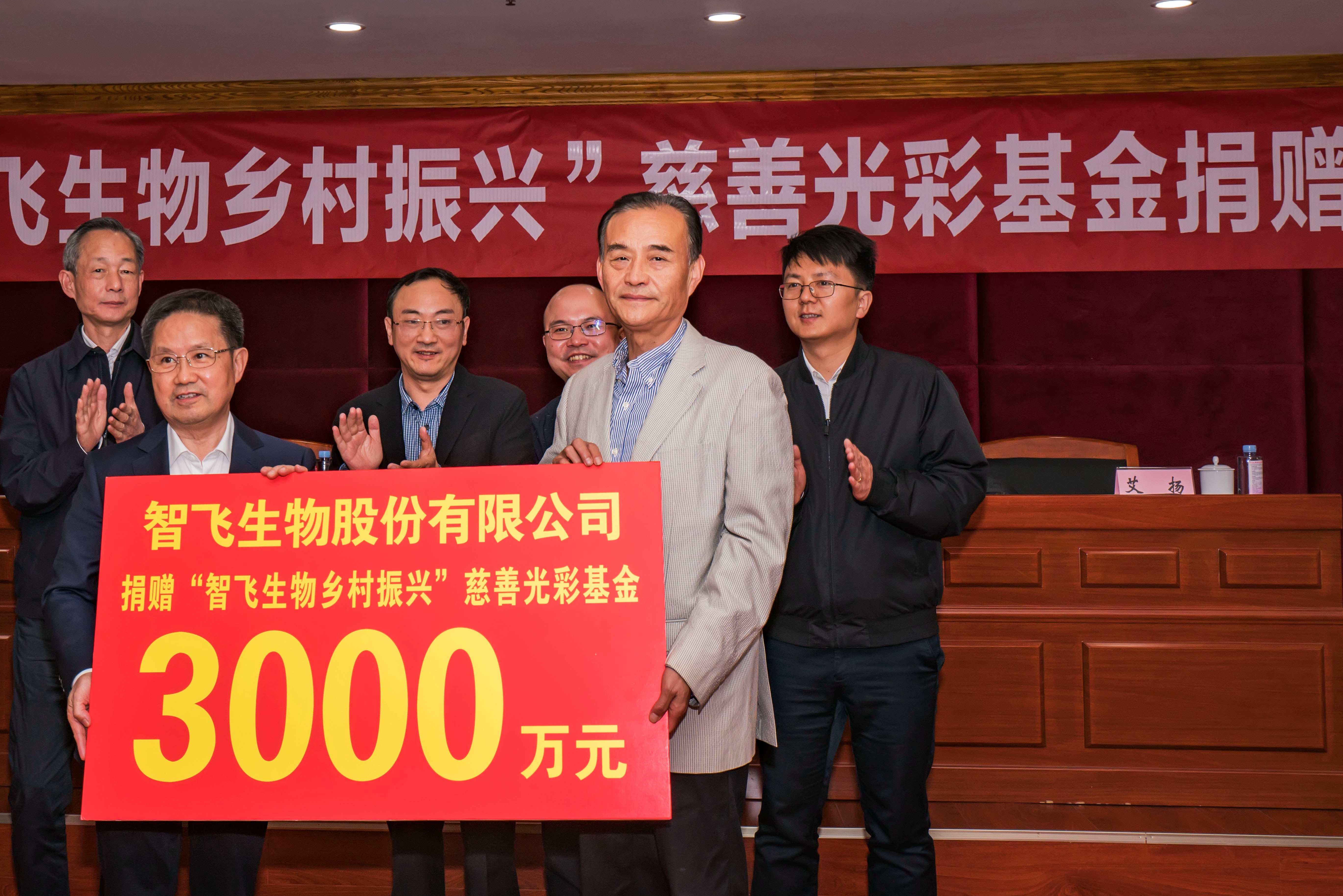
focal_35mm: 42
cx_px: 406
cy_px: 581
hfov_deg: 45.4
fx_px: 1567
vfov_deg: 31.7
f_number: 7.1
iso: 320
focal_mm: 29
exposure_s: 1/250
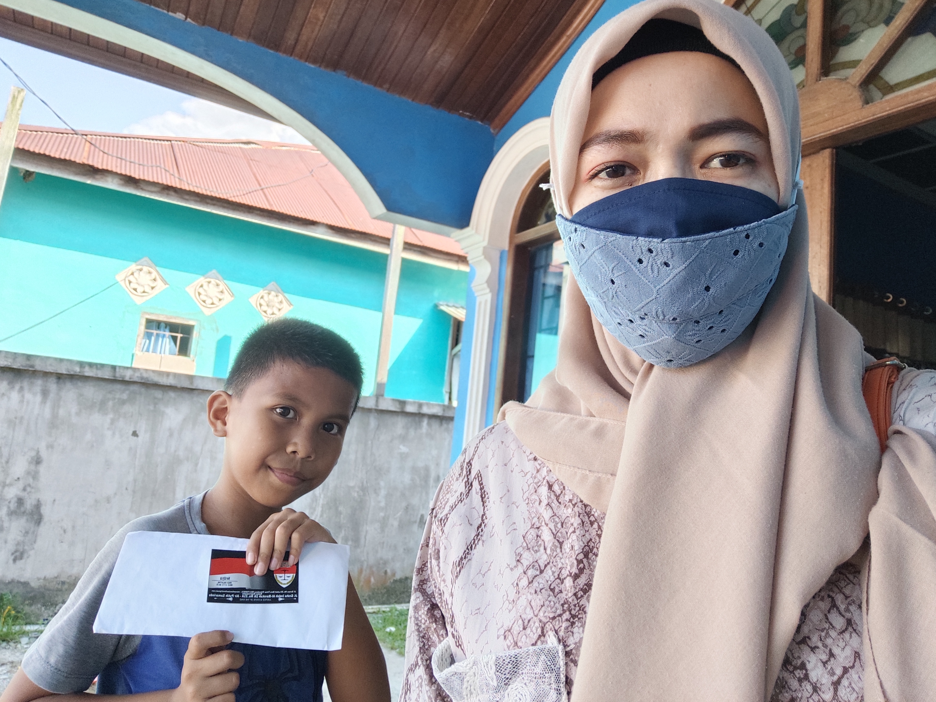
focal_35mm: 23
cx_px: 468
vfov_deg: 58.9
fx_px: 622
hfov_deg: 73.9
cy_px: 351
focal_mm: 3.61
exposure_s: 1/100
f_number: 2
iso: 97
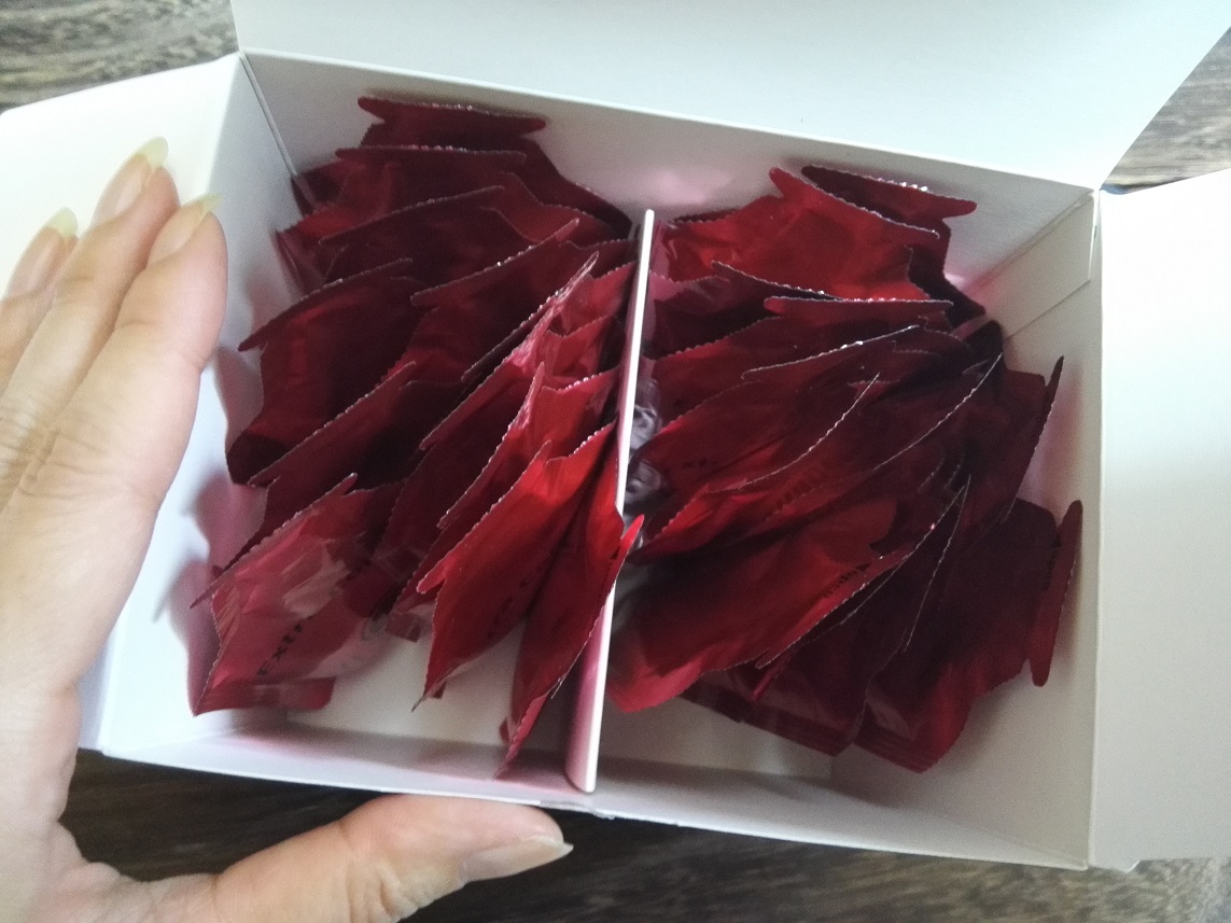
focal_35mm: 29
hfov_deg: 61.7
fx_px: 1031
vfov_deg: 48.2
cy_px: 462
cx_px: 616
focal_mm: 3.8
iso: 640
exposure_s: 1/16.7
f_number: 2
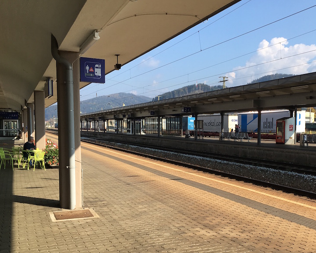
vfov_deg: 37.2
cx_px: 211
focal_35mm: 40
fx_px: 374
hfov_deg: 45.1
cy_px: 155
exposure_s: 1/1040
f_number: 2.2
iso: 25
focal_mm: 4.15
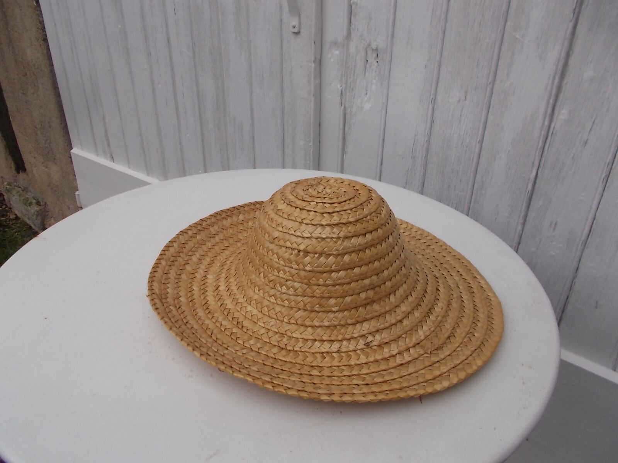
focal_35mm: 26
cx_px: 309
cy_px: 232
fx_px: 464
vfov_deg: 53.1
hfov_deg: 67.3
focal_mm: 4.6
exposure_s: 1/160
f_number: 3.2
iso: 80
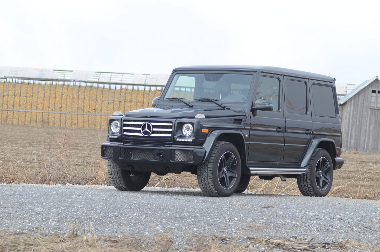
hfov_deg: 17.1
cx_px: 190
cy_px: 126
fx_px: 1264
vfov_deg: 11.4
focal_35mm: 120
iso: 100
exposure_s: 1/400
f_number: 5
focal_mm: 80
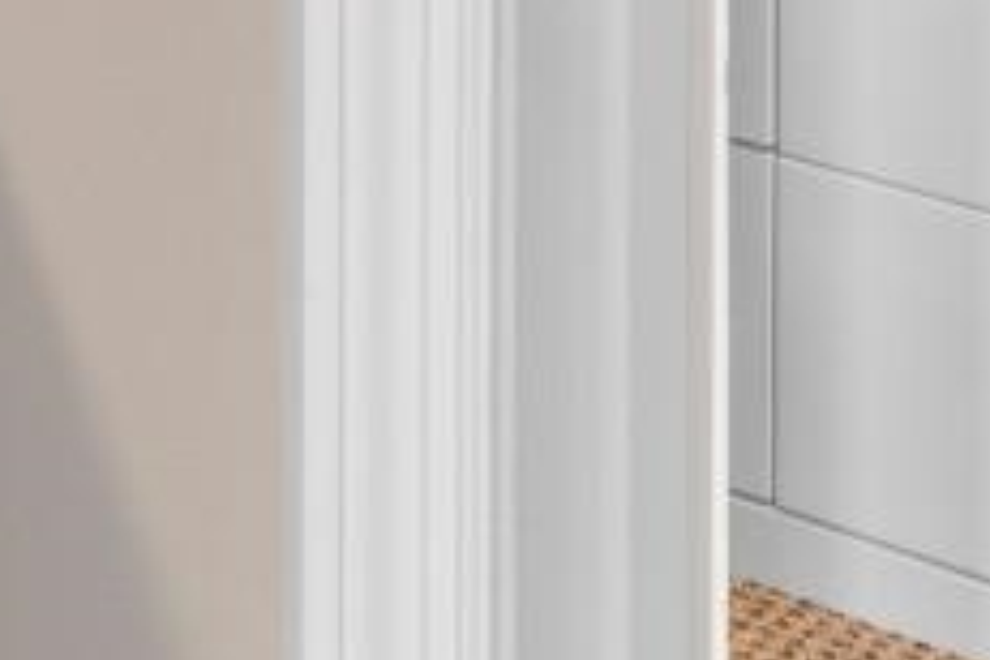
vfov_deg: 9.6
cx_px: 553
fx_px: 3272
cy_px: -1157
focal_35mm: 119
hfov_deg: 17.2
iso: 100
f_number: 4.8
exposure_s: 1/3
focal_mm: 11.5
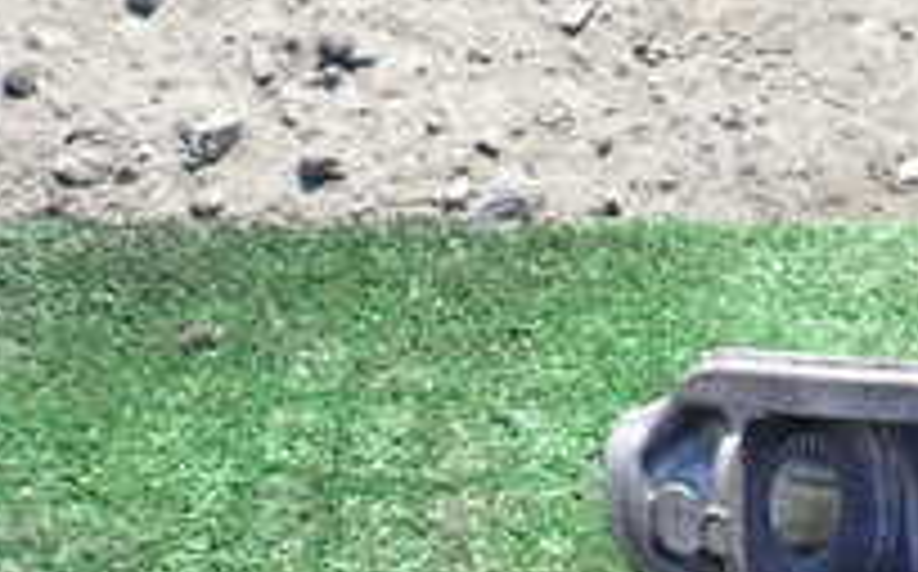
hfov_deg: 22.5
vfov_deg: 15.8
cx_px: 1314
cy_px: 757
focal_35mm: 78
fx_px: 1949
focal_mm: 4.5
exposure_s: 1/400
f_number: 2.8
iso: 100
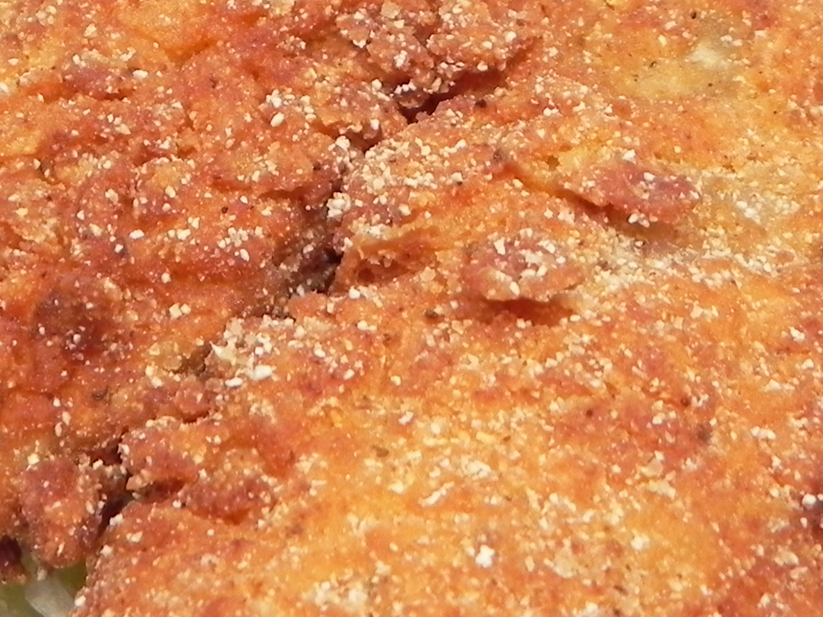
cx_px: 156
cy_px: 141
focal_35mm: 80
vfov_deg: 18.3
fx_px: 1902
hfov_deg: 24.0
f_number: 2.8
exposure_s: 1/47
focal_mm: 4.6
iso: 160
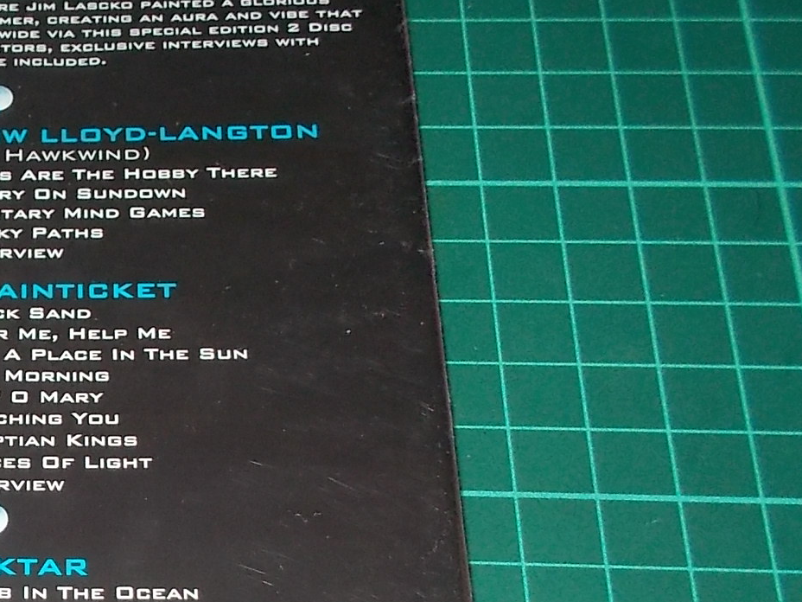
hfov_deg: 24.9
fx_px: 1645
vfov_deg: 20.2
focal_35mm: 71
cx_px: -140
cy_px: 577
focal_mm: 4.1
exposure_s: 1/30
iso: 200
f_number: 3.3
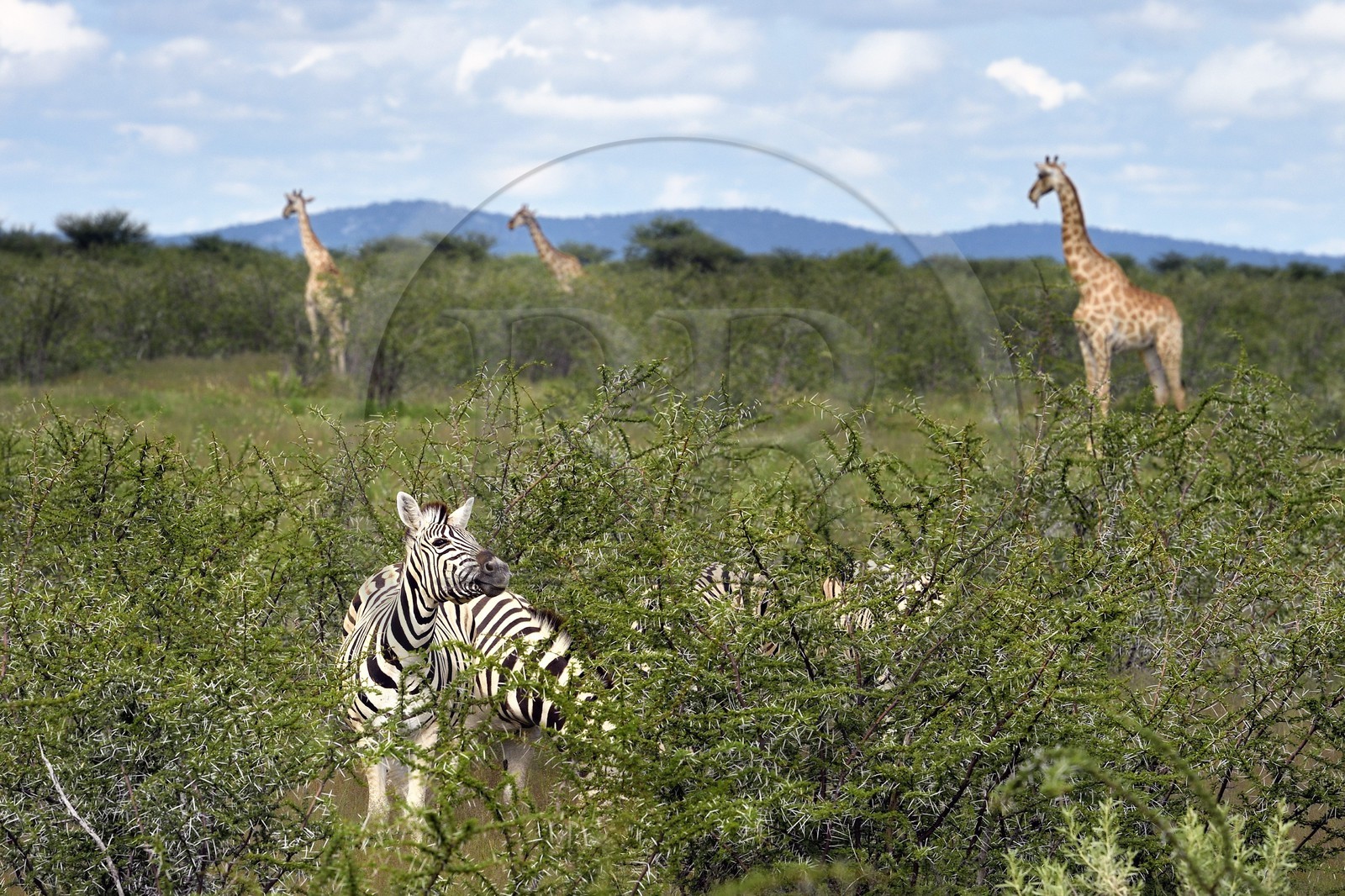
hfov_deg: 7.4
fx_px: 10458
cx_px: 672
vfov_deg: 4.9
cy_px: 448
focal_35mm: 280
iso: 400
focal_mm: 280
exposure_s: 1/800
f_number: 10
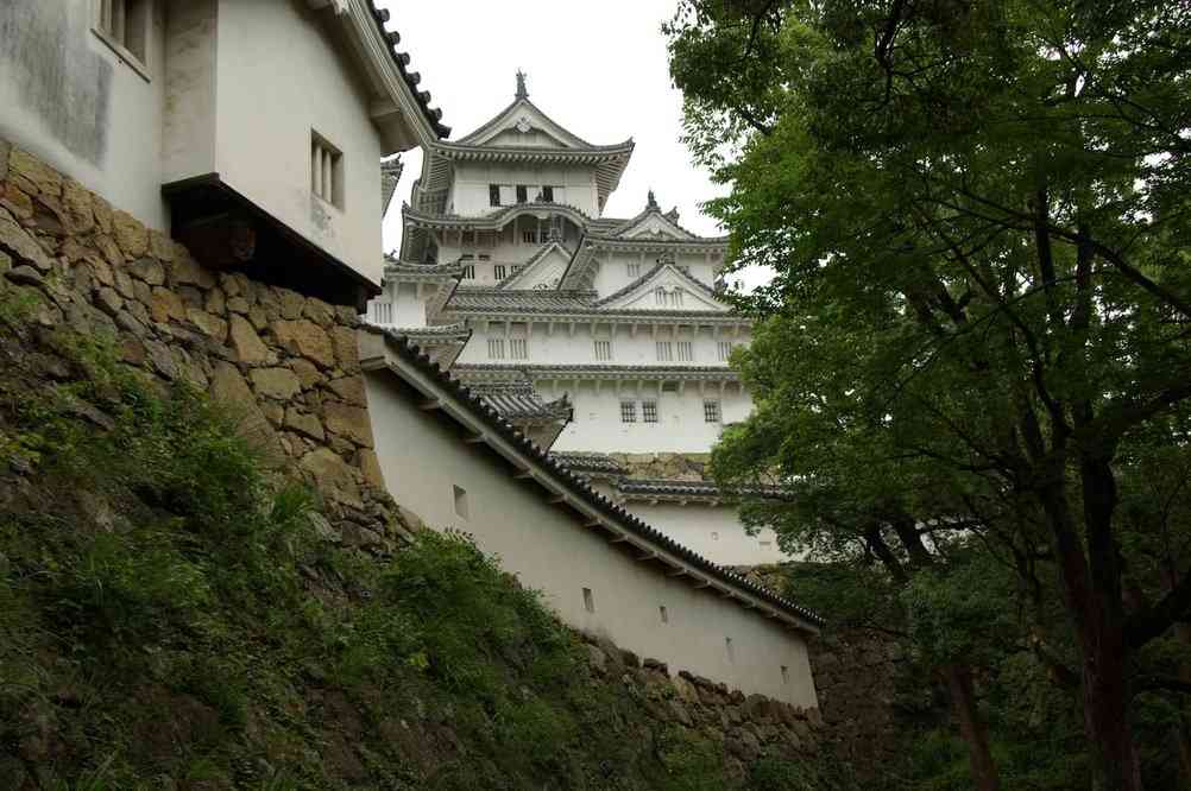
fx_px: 1421
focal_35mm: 43
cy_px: 396
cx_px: 596
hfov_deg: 45.5
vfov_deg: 31.1
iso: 100
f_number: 6.7
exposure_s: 1/125
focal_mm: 29.4
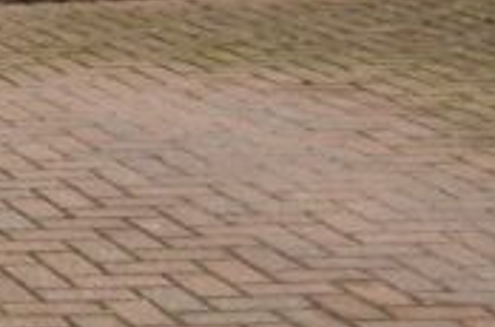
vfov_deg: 6.1
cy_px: -520
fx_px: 2907
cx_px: -885
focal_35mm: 212
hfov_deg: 8.5
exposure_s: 1/125
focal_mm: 24
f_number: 5.6
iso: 400
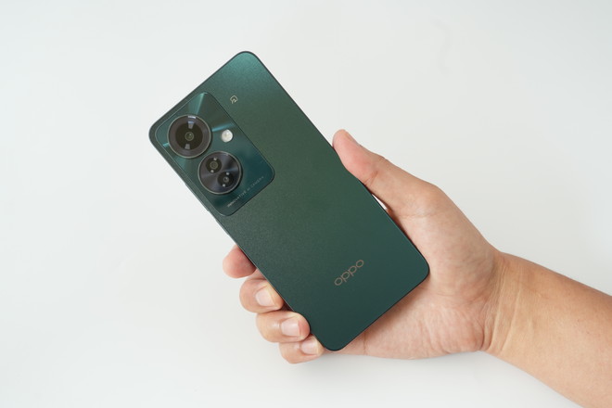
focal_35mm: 42
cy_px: 204
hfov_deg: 46.4
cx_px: 306
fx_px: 714
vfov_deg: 31.9
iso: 400
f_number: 5.6
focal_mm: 42
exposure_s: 1/50
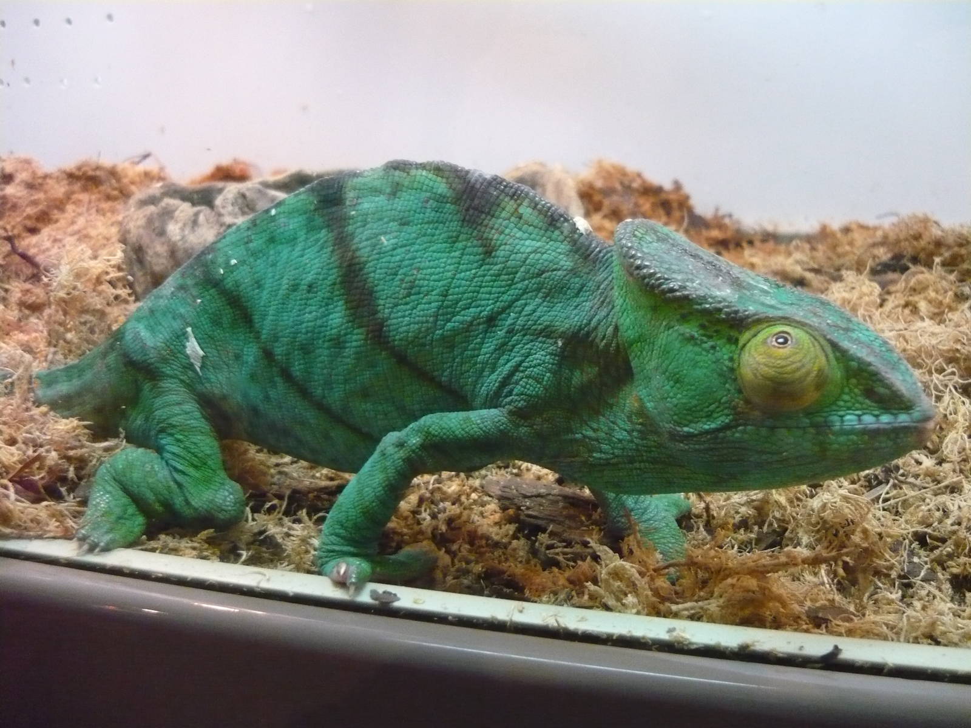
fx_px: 926
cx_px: 486
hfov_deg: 55.4
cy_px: 364
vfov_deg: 42.9
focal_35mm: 33
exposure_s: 1/15
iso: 800
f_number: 2.8
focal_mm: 5.5
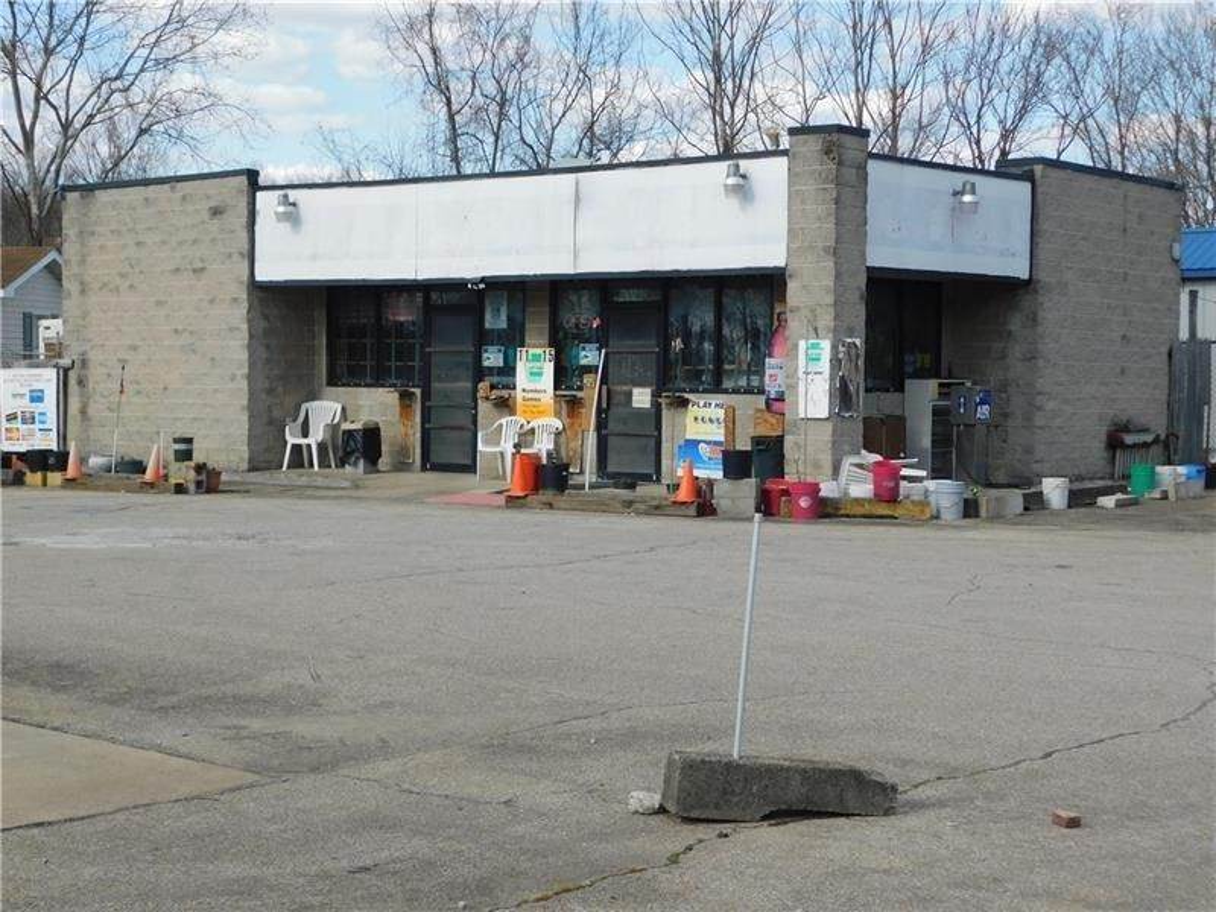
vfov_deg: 24.8
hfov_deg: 32.7
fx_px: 2073
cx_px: 608
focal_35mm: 59
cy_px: 456
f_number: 4
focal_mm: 10.4
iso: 125
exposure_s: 1/640
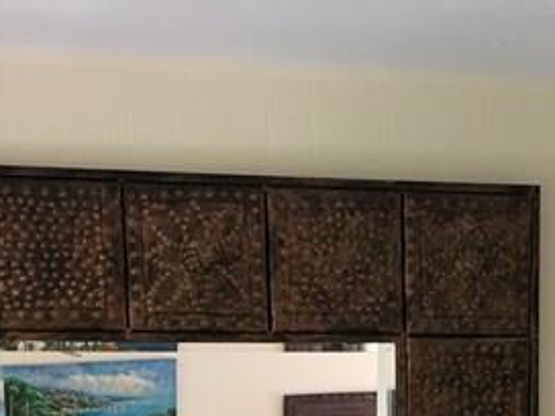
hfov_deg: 18.0
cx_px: 363
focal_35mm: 109
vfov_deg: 12.4
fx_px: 1748
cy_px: 765
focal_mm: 4.15
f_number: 2.2
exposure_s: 1/15
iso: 32
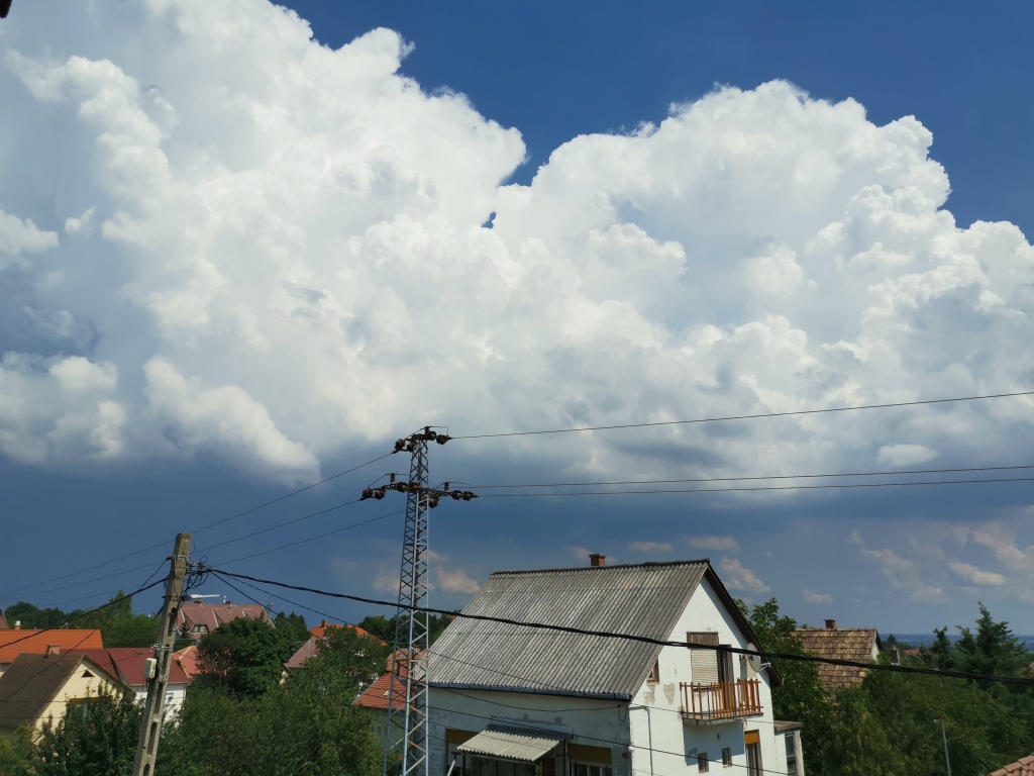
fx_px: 807
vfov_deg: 51.4
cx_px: 517
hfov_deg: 65.3
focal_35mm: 27
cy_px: 388
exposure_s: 1/6173
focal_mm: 5.58
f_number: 1.8
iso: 50
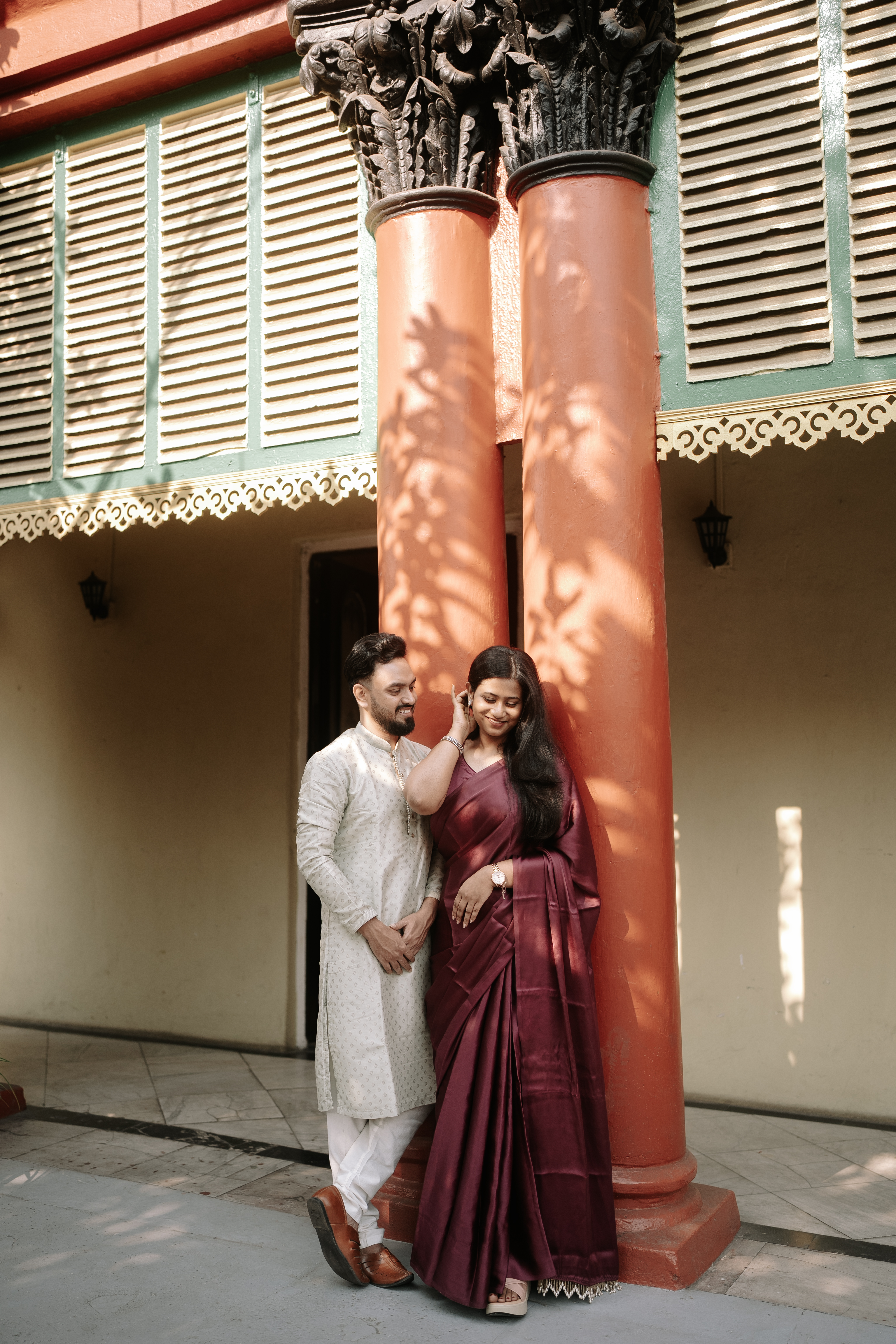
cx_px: 448
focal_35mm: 35
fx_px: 1307
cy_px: 672
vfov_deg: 54.4
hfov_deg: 37.9
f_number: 1.4
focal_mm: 35
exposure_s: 1/1250
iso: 125
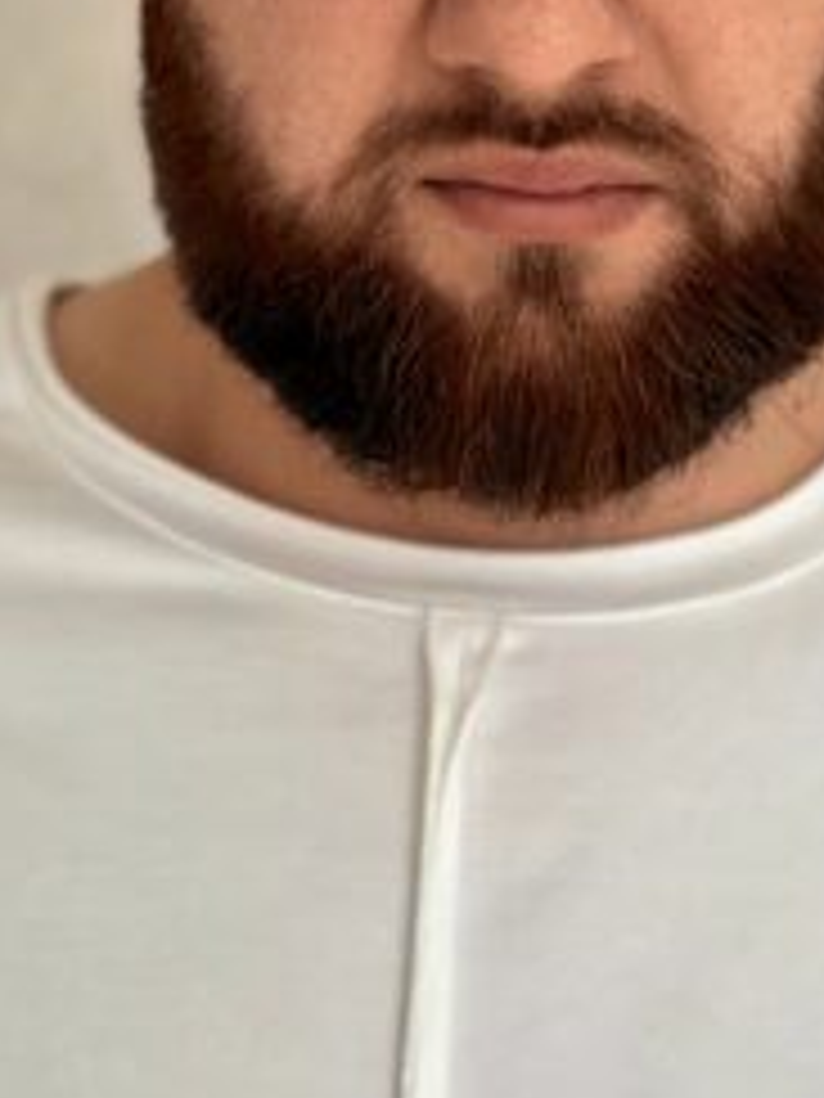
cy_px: 135
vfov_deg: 12.4
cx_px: 547
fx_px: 5015
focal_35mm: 158
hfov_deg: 9.4
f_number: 2.8
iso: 64
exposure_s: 1/111
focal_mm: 9
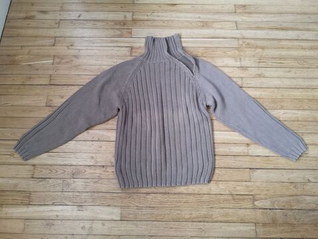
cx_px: 159
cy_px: 120
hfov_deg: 65.3
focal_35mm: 27
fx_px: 248
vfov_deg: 51.4
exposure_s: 1/60
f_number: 1.8
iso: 200
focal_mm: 3.95
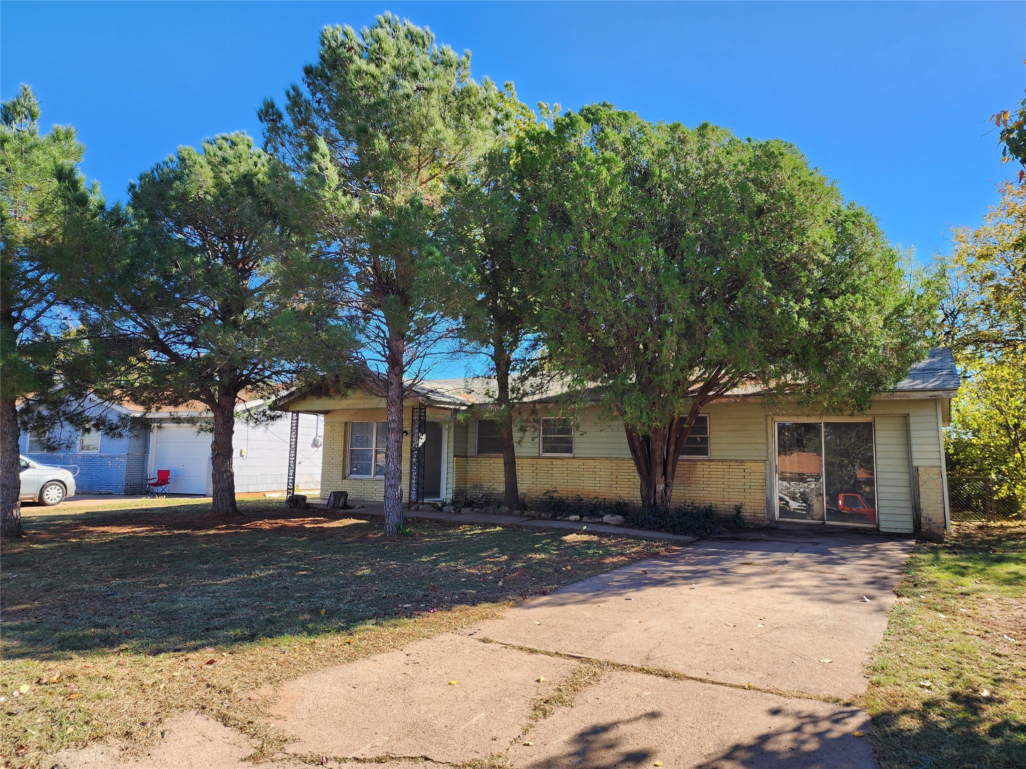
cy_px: 384
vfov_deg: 58.9
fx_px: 682
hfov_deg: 73.9
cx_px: 513
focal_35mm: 23
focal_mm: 6.4
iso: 12
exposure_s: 1/359
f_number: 1.8
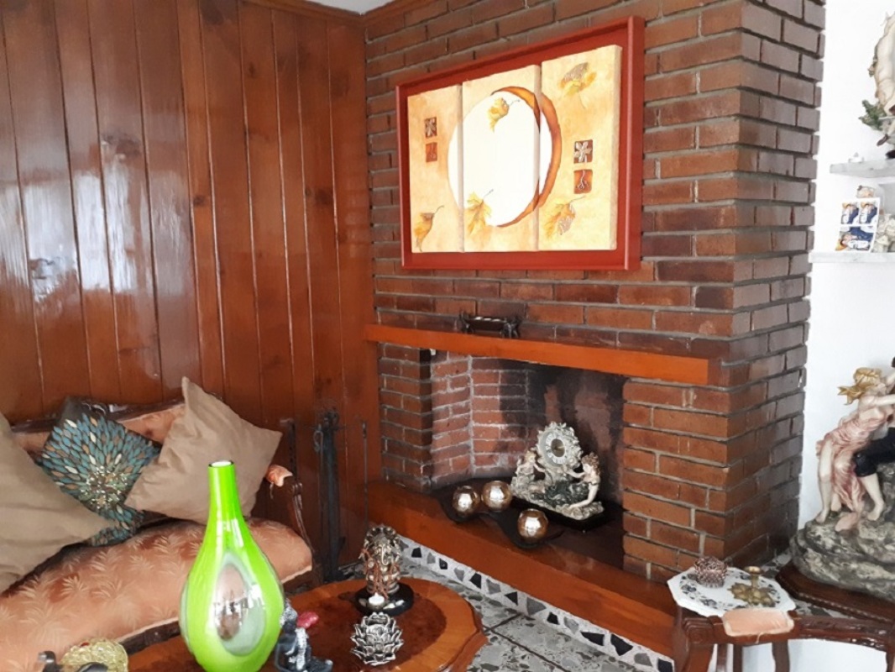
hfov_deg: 65.3
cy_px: 336
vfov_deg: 51.4
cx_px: 448
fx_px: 698
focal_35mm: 27
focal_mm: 3.6
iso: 640
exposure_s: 1/15
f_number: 1.9
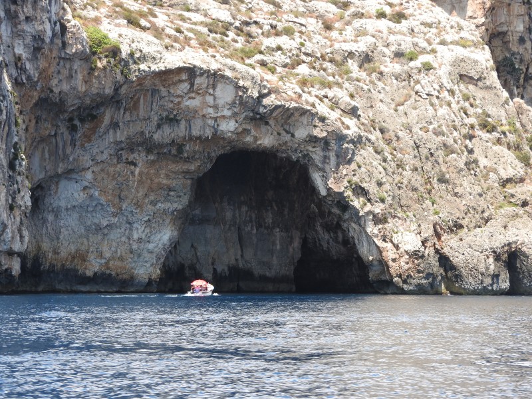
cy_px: 200
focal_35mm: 85
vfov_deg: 17.4
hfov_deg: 23.0
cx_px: 266
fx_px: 1306
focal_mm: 15.2
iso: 100
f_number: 4.5
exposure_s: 1/250
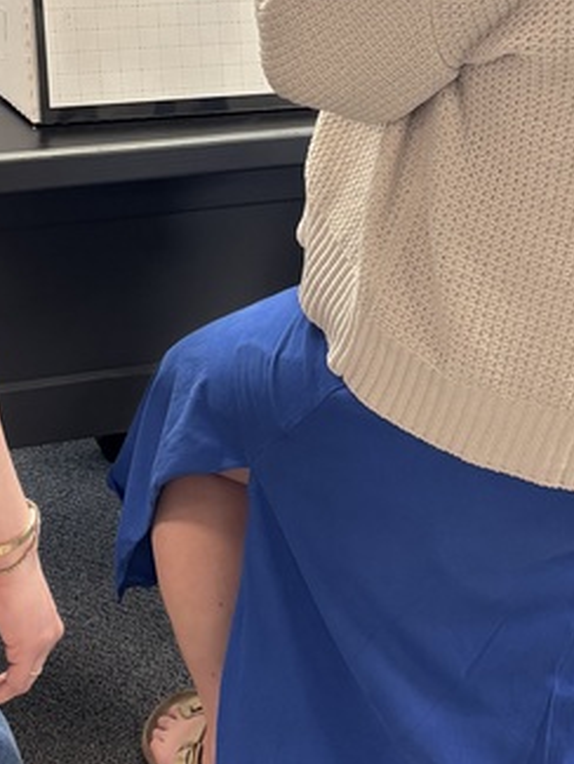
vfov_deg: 23.4
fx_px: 1812
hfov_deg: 18.0
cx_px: 207
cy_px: 125
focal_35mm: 82
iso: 125
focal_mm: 5.96
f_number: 1.6
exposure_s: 1/120
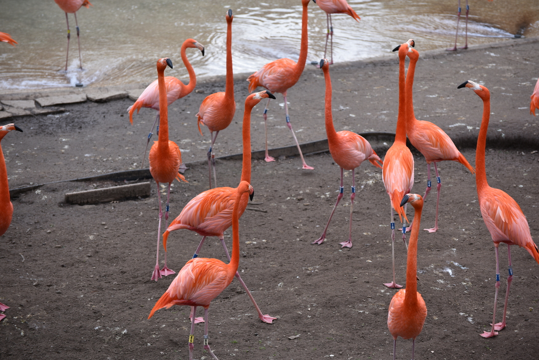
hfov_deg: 14.7
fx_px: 2096
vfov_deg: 9.8
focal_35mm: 140
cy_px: 180
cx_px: 270
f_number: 4.8
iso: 140
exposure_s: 1/320
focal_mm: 140
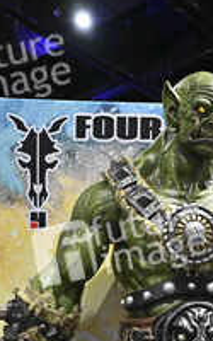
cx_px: 169
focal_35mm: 49
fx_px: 455
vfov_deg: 37.3
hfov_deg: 25.9
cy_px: 331
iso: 2500
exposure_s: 1/160
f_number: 4.5
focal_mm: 24
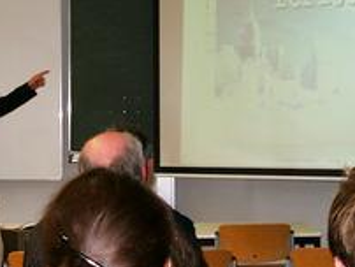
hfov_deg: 16.8
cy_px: 111
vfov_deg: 12.7
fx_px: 1201
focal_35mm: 117
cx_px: 192
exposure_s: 1/60
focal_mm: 7.6
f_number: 2.6
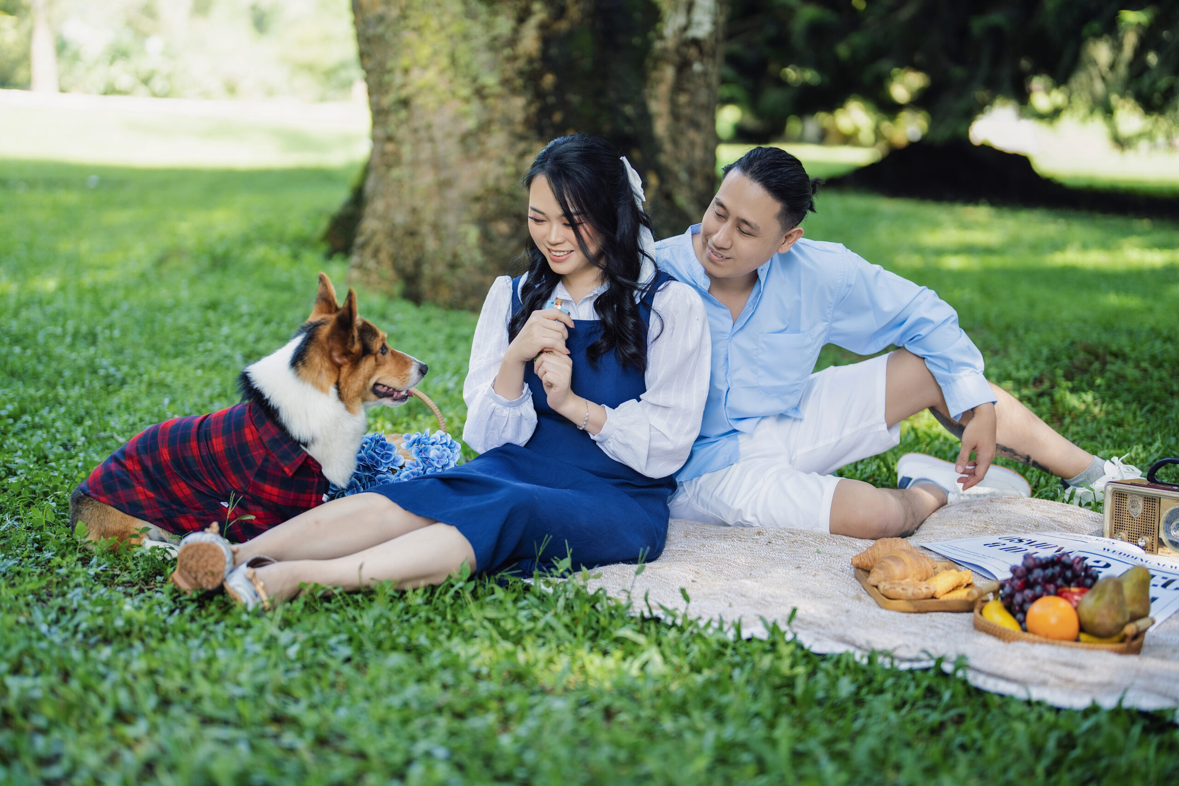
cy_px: 393
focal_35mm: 50
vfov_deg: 27.0
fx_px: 1637
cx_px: 590
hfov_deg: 39.6
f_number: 1.4
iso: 160
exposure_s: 1/640
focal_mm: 50
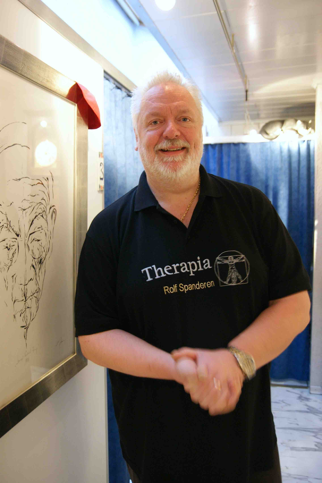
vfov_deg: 61.9
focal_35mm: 30
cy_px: 242
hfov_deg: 43.6
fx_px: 402
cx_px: 161
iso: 400
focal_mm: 20
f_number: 2.8
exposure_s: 1/10
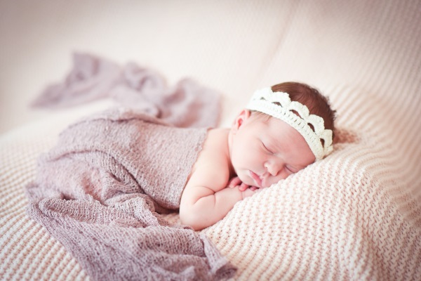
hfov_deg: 23.9
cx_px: 210
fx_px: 994
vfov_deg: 16.1
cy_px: 140
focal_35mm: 85
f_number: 2.8
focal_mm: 85
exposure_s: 1/125
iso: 800
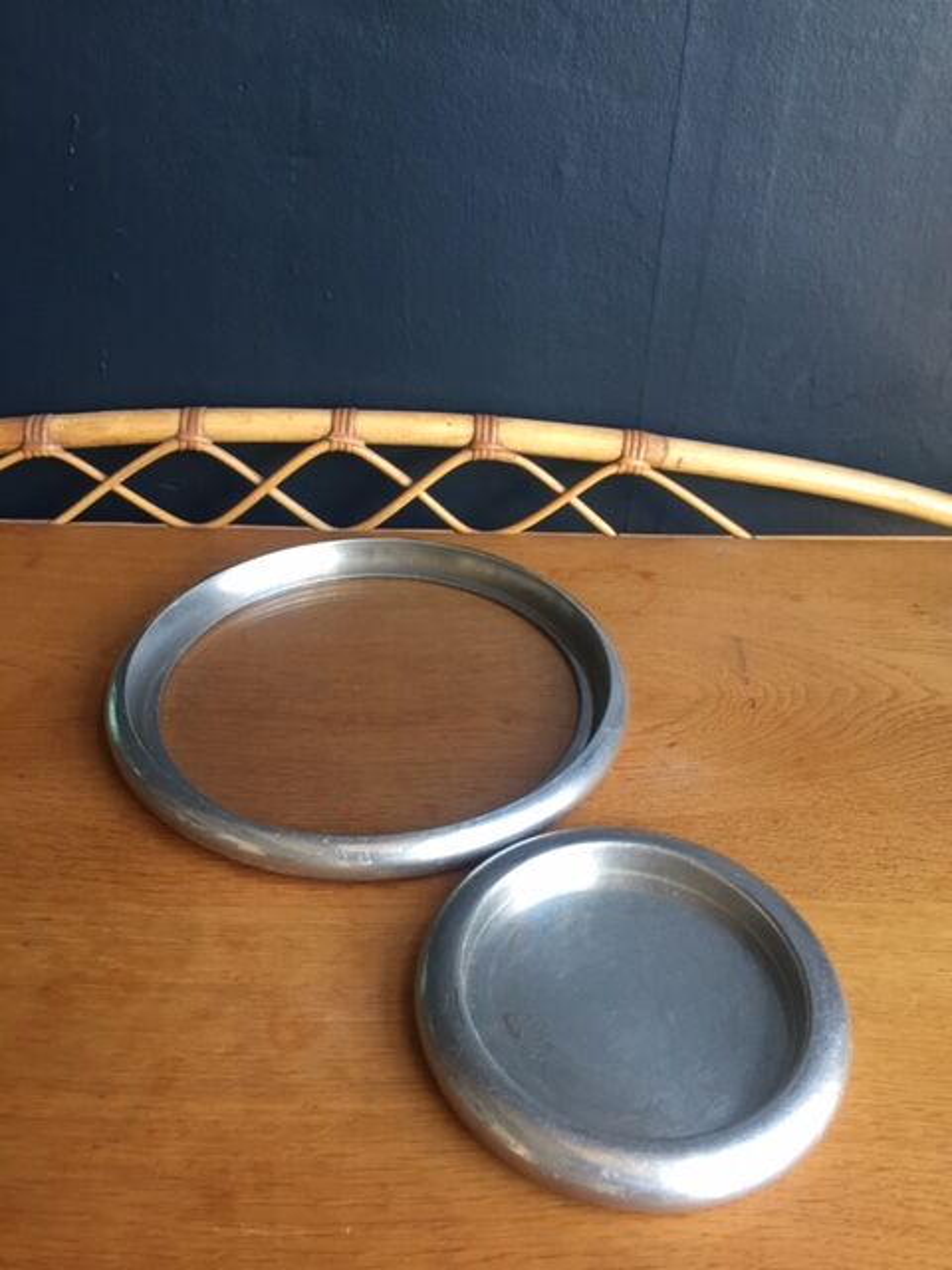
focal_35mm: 29
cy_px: 635
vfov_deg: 61.7
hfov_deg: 48.2
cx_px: 476
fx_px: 1063
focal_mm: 4.15
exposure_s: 1/33
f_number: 2.2
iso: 64
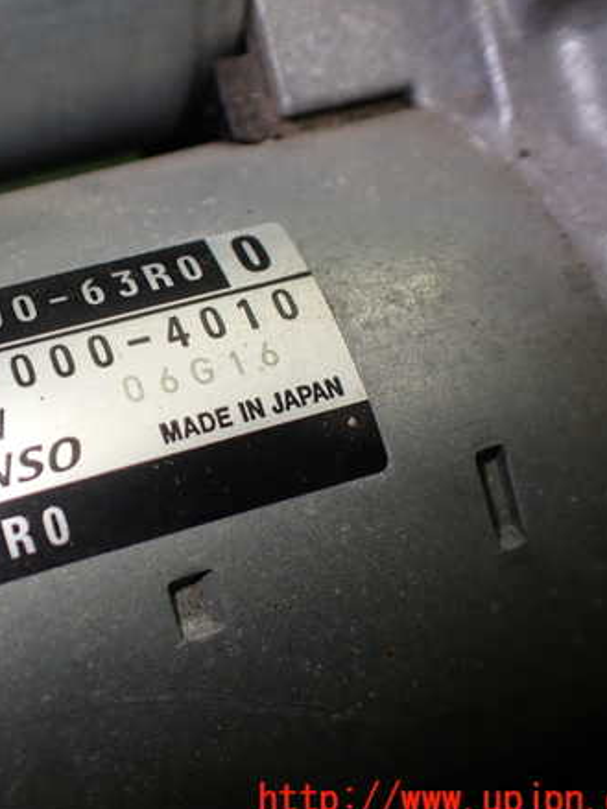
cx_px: 122
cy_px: 409
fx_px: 959
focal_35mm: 41
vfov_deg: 45.8
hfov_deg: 34.1
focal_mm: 5.4
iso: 100
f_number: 2.3
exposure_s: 1/125
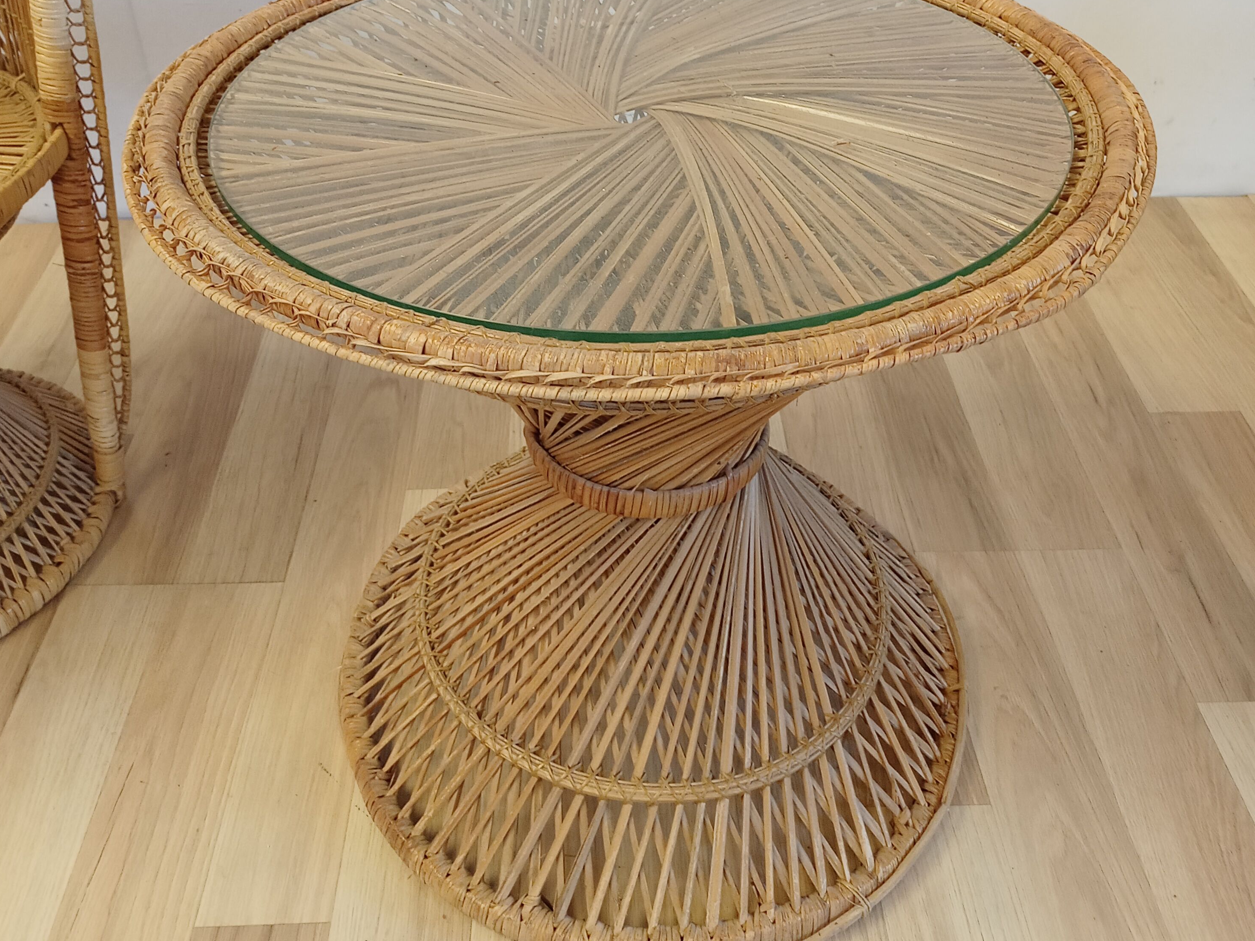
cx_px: 627
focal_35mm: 38
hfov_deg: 49.0
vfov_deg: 36.9
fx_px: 1378
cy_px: 240
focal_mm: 3.77
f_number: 1.79
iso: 352
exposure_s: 1/50
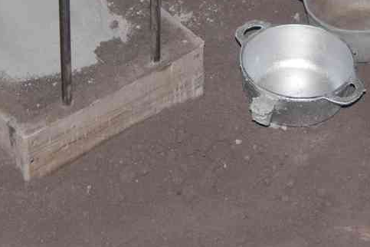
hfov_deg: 9.5
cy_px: 15
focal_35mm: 217
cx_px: 196
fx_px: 2230
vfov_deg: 6.3
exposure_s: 1/125
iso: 3200
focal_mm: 70
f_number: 5.6
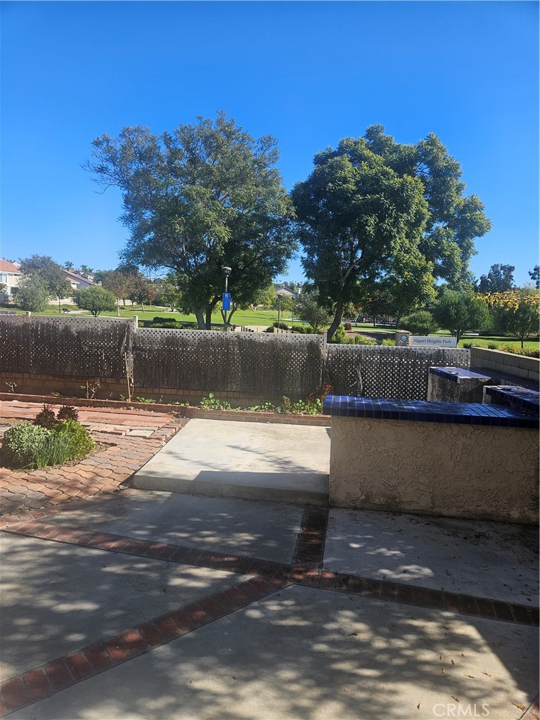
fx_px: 478
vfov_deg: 73.9
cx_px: 270
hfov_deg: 58.9
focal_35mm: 23
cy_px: 360
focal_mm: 5.4
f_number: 1.8
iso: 25
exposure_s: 1/1053
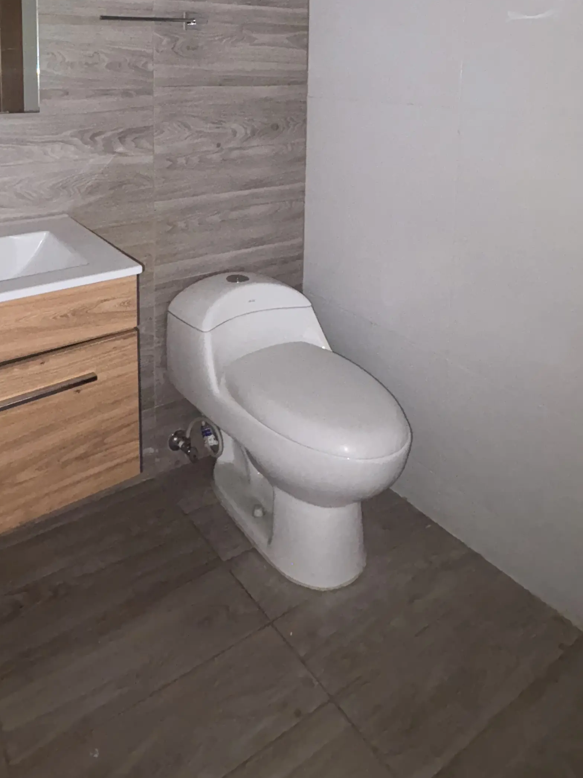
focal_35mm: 27
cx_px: 199
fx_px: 606
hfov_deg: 50.5
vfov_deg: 59.1
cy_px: 132
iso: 160
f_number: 2.2
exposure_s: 1/56
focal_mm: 2.22
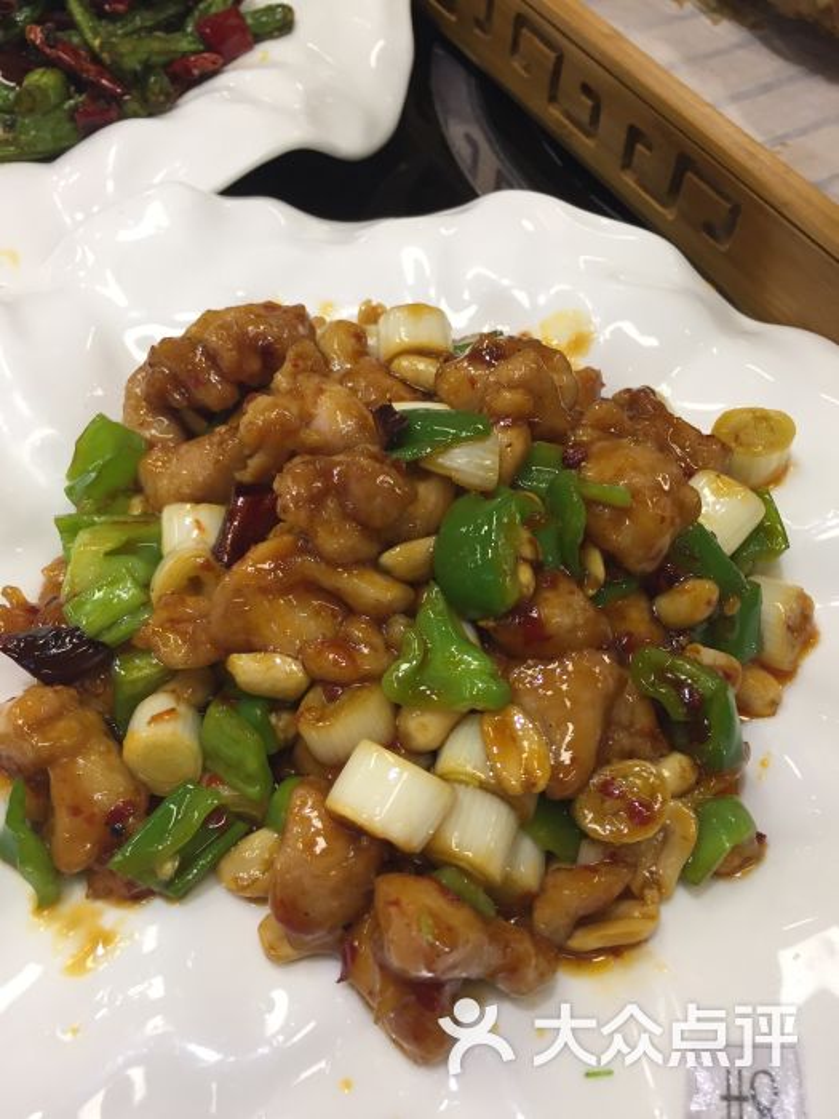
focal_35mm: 29
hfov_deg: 48.2
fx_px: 937
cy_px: 560
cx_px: 420
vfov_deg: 61.7
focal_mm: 4.15
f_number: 2.2
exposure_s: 1/33
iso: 50
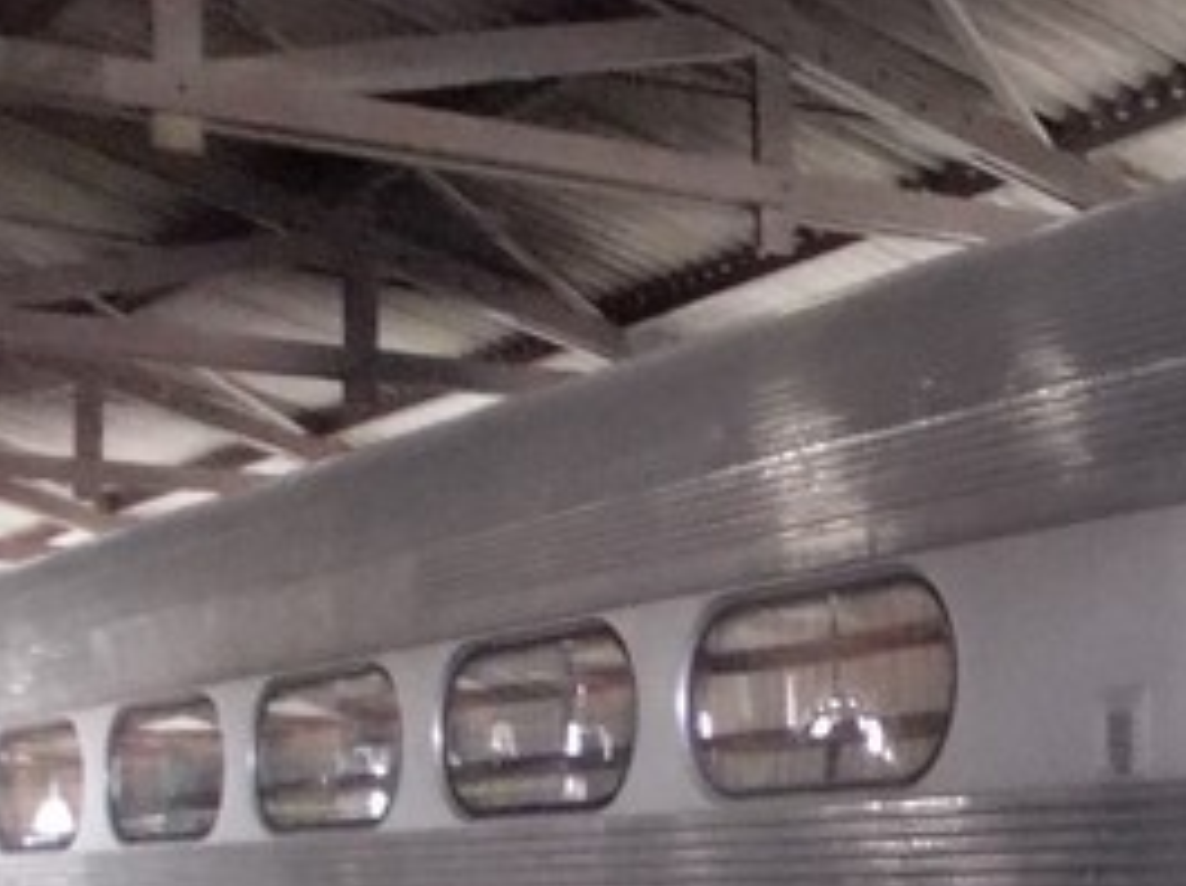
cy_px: 850
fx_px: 2771
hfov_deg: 22.8
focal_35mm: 81
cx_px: 1280
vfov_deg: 17.8
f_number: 2.7
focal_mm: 4
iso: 800
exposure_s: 1/20
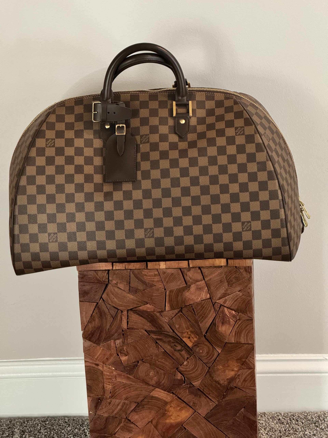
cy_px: 219
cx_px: 164
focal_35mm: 120
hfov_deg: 12.3
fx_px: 1516
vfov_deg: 16.4
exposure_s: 1/60
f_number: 2.8
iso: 400
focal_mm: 15.66
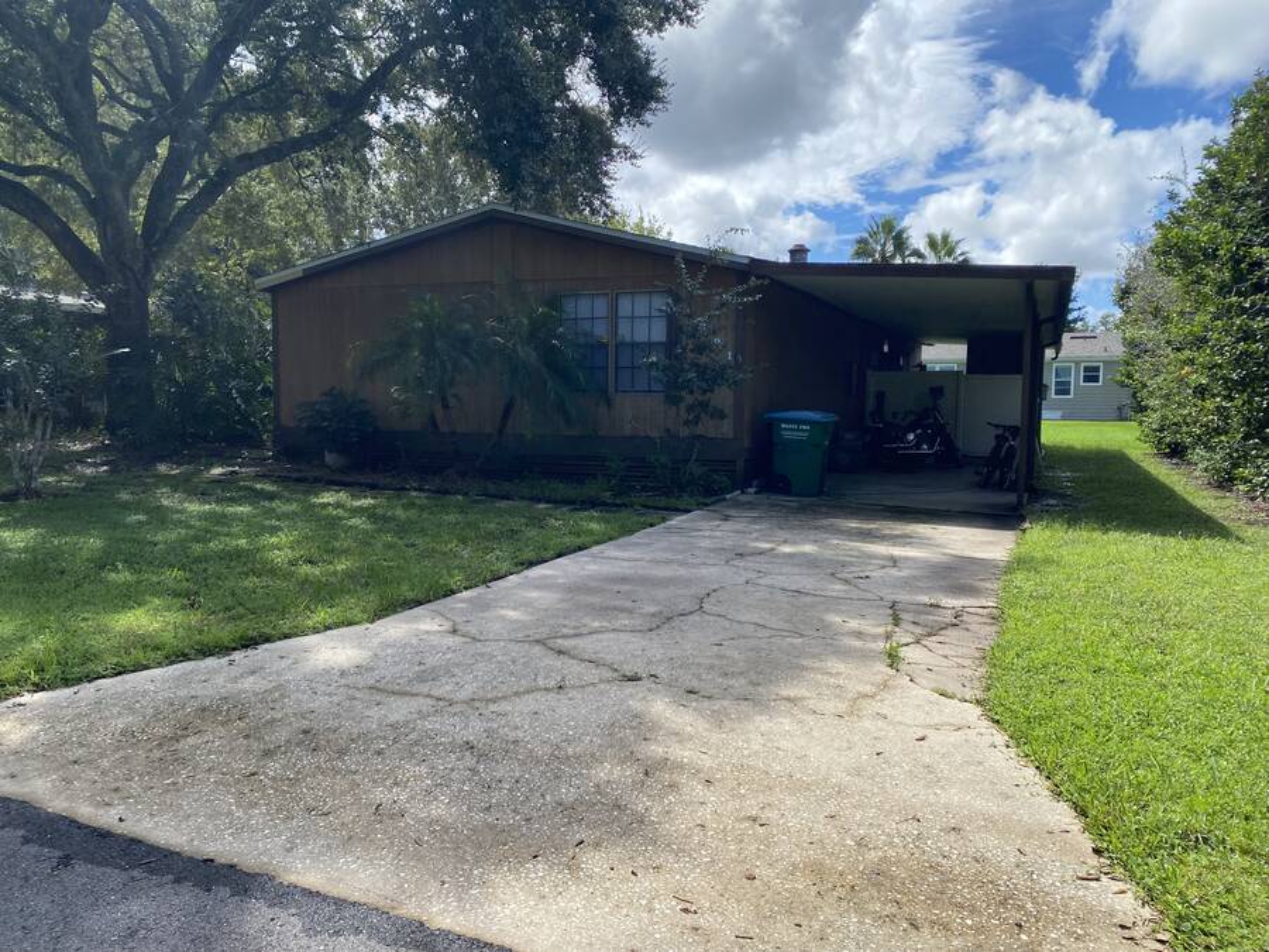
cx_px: 634
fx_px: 953
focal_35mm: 26
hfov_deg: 67.3
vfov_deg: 53.1
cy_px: 476
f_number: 1.8
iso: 32
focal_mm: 4.25
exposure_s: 1/1377
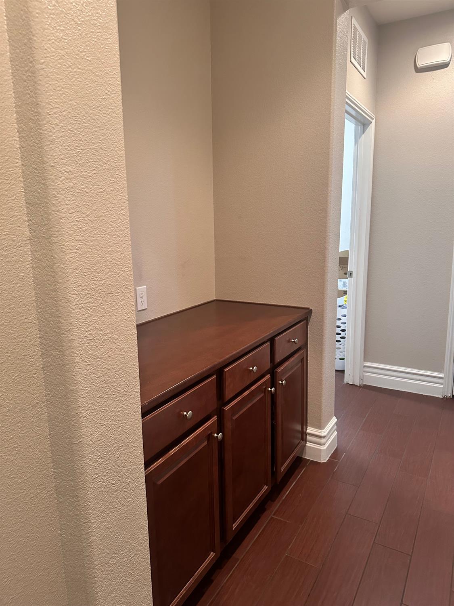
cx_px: 227
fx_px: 420
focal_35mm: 24
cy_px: 303
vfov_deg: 71.6
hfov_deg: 56.8
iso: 500
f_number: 1.78
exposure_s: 1/60
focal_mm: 6.86
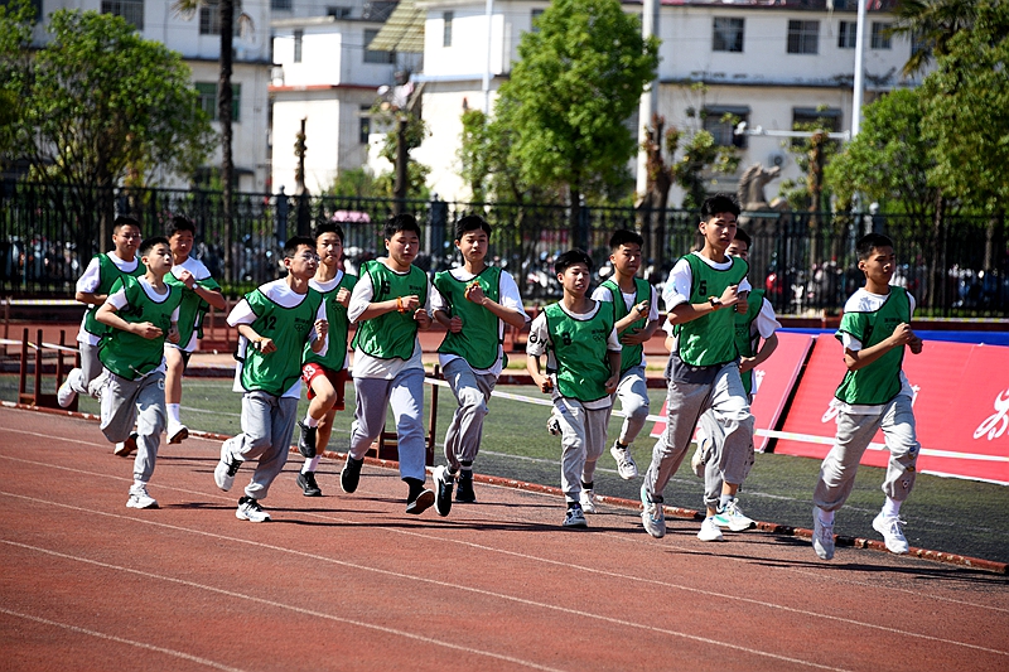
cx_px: 504
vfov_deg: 6.9
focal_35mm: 200
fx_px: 5604
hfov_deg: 10.3
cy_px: 336
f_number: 5.6
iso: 180
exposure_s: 1/500
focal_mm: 200
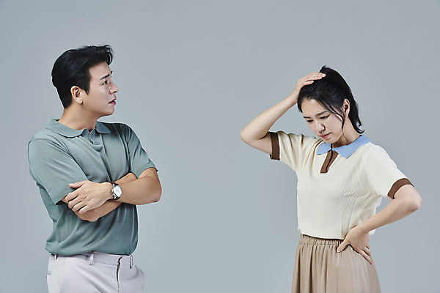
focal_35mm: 110
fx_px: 1344
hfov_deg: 18.6
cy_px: 146
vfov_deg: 12.5
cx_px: 220
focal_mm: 110
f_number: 14
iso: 100
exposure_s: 1/125
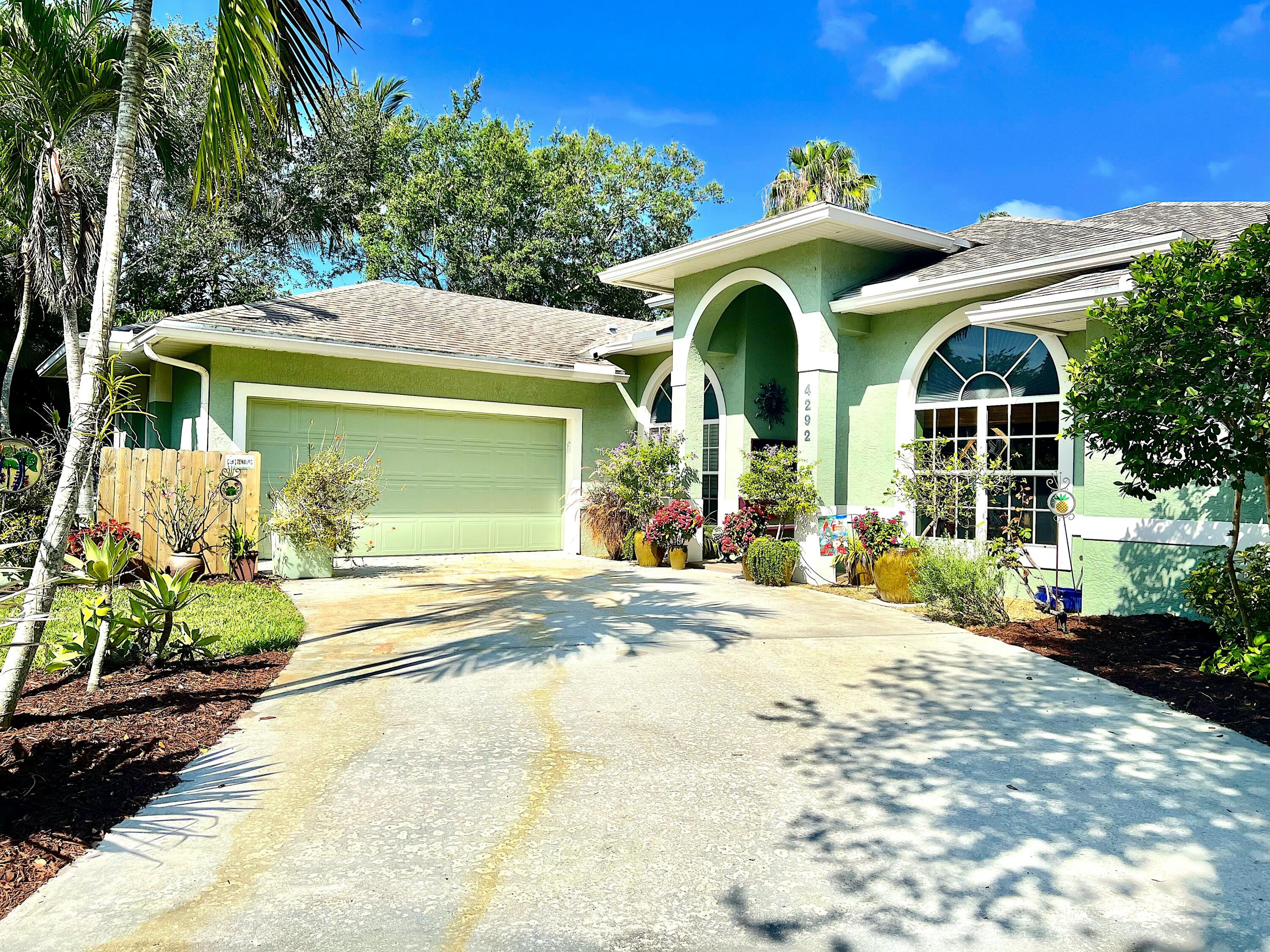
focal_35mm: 26
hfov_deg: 67.3
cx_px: 635
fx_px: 954
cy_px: 476
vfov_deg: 53.1
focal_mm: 5.7
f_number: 1.5
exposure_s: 1/5319
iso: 50
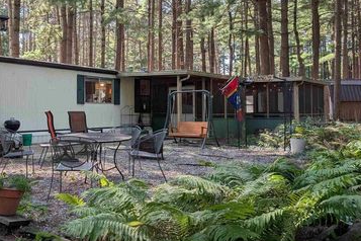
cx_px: 122
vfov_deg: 37.8
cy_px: 102
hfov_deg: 53.4
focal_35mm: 35
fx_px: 351
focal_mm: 6.9
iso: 23
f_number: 1.68
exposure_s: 1/189
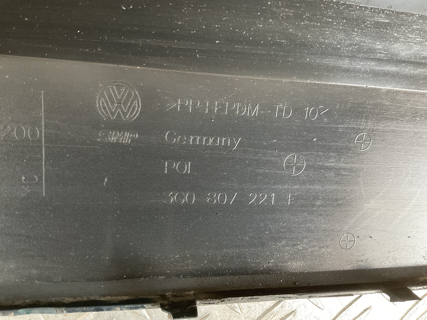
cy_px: 160
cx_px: 214
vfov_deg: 48.2
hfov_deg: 61.7
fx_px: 358
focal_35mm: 29
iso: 250
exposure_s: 1/40
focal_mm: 3
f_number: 1.8
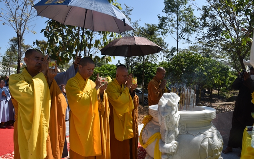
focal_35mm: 25
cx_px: 126
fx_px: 173
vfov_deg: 49.3
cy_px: 73
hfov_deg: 72.5
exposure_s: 1/320
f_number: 9
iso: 200
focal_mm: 24
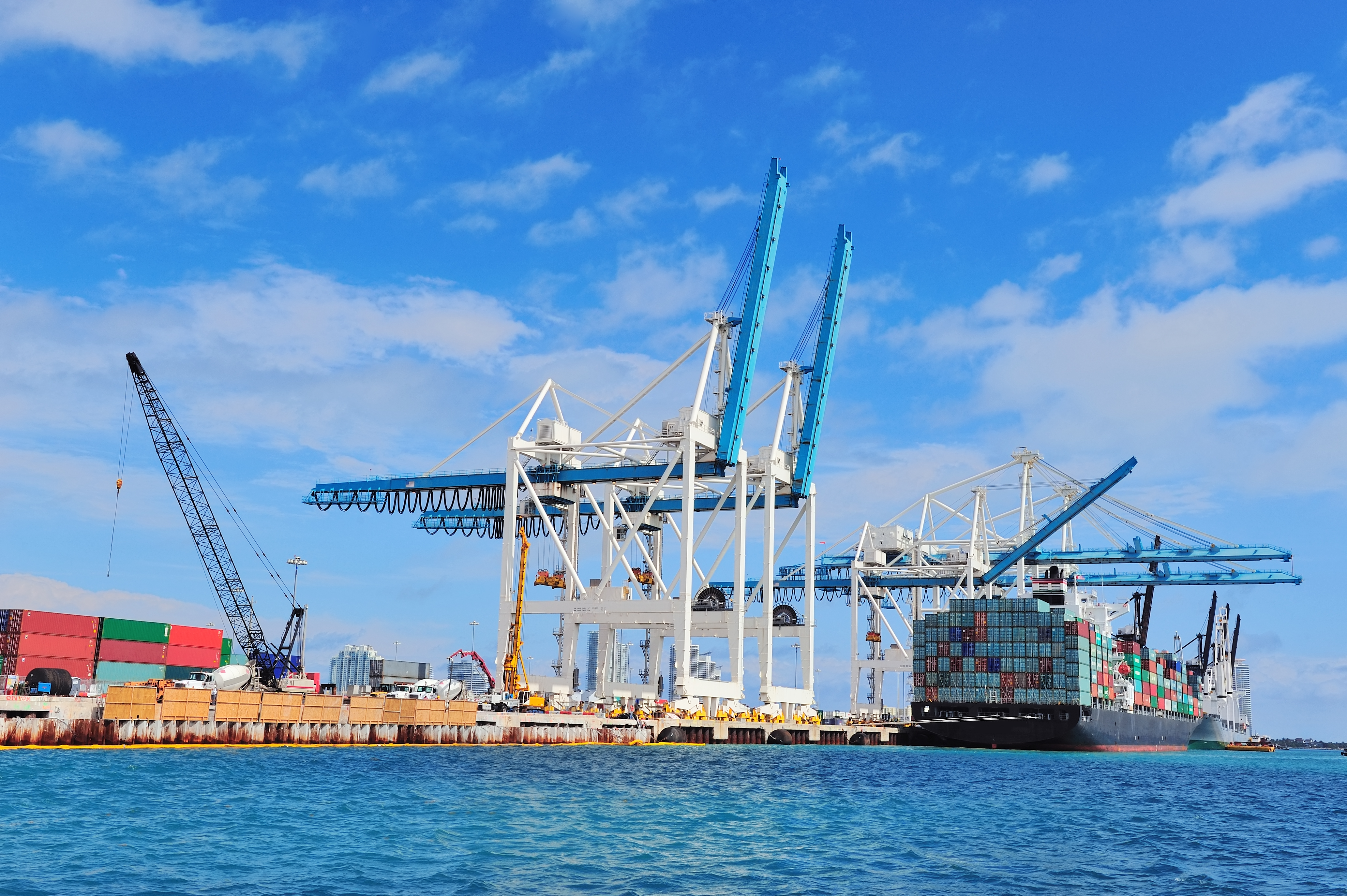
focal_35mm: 38
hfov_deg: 50.7
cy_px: 448
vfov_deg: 35.0
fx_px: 1421
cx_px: 674
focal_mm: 38
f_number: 13
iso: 200
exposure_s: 1/350
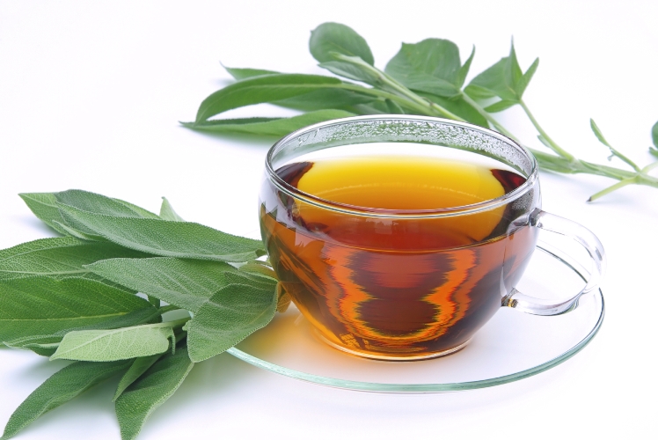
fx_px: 2332
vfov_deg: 10.8
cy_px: 220
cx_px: 329
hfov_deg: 16.1
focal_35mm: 128
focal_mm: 85
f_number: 19
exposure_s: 3
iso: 100
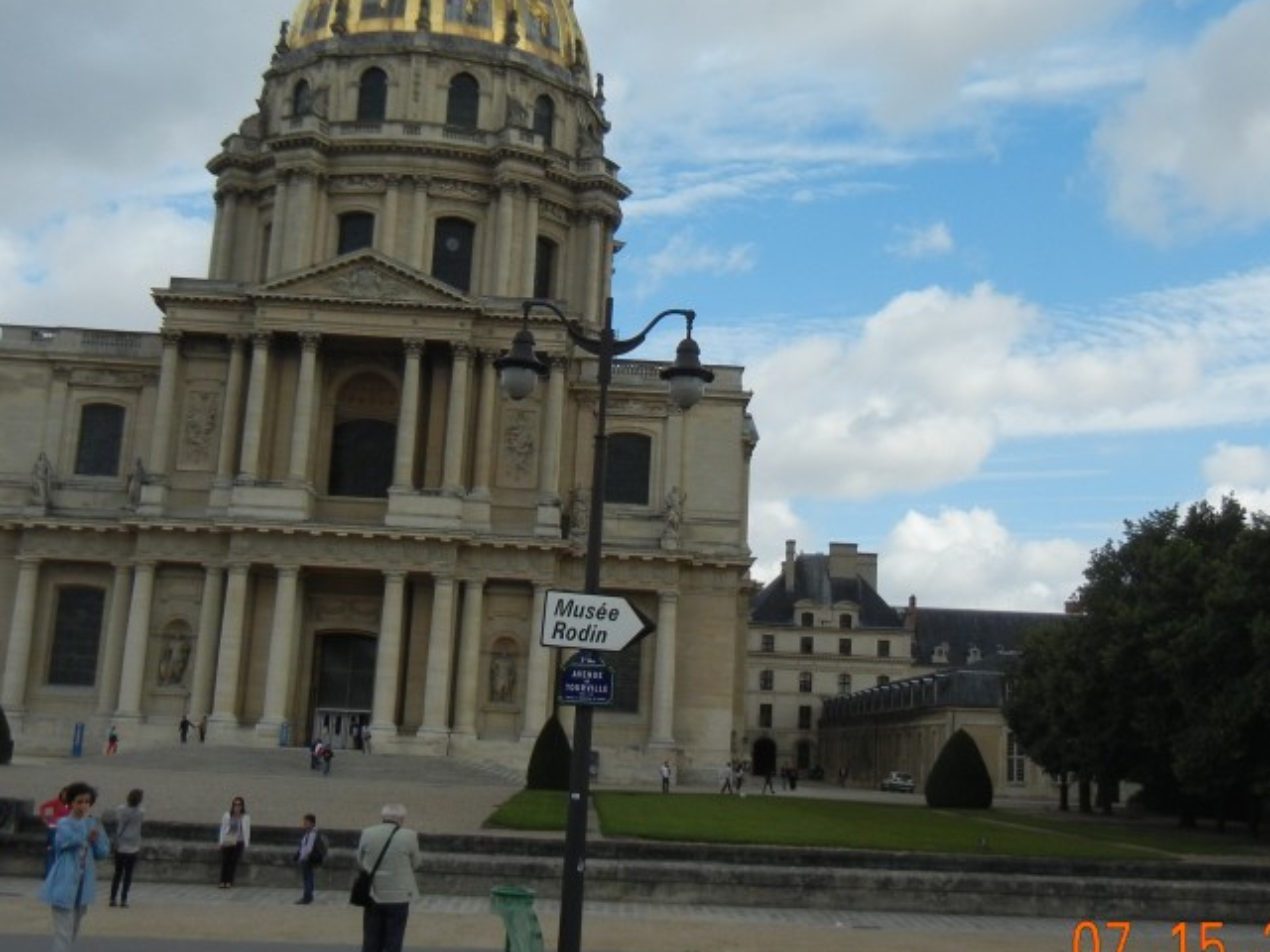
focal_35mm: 48
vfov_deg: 30.1
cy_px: 343
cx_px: 681
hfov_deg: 39.6
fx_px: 1761
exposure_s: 1/533
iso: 160
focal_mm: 5.4
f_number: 7
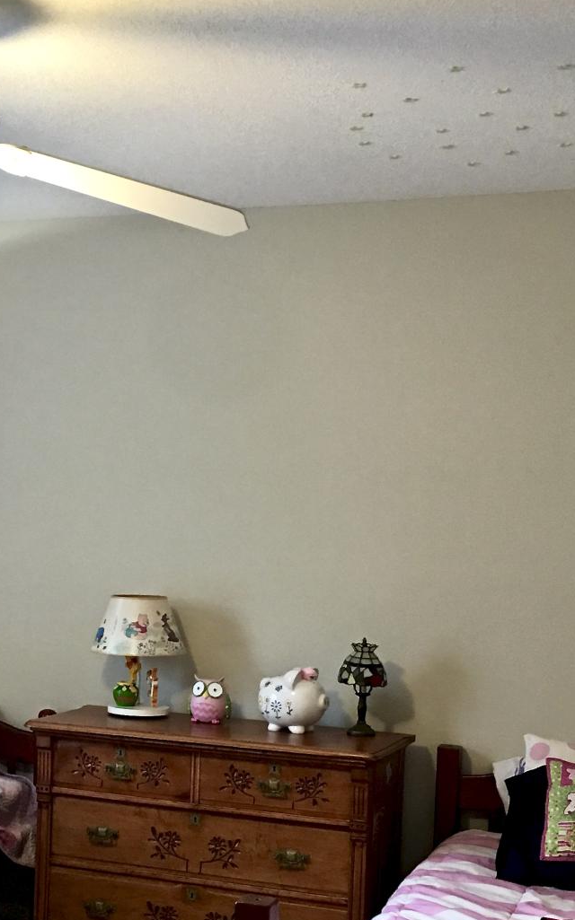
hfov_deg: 21.2
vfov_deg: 33.8
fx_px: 1505
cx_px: 73
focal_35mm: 60
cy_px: 589
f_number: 2.2
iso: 80
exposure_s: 1/15
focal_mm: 4.15
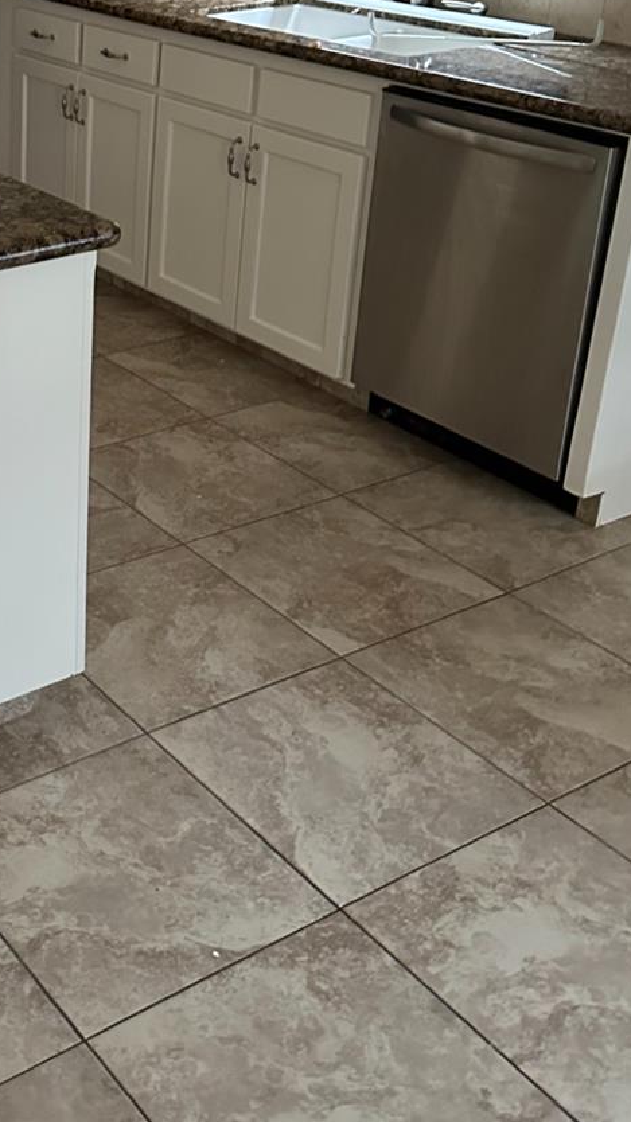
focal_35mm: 47
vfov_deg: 42.6
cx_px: -81
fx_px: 1398
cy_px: 301
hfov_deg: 23.7
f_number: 1.78
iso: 1000
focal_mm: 6.86
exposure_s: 1/47
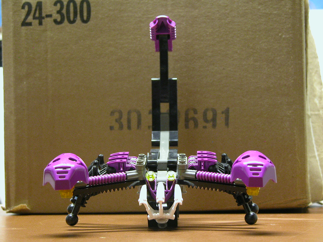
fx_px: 858
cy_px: 121
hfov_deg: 21.3
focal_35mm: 92
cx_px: 162
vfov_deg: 16.1
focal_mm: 23.7
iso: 353
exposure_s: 1/4.2
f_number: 3.6
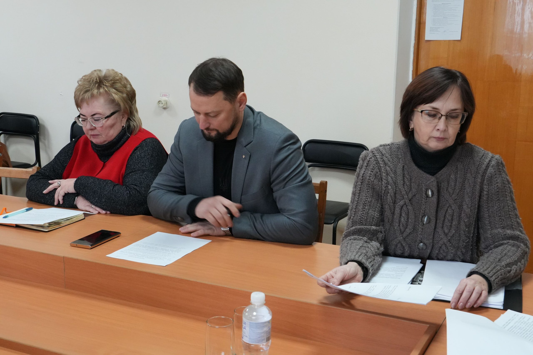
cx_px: 266
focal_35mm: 50
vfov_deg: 27.2
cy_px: 178
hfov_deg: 40.0
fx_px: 733
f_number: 8
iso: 3200
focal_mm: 33
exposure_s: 1/60
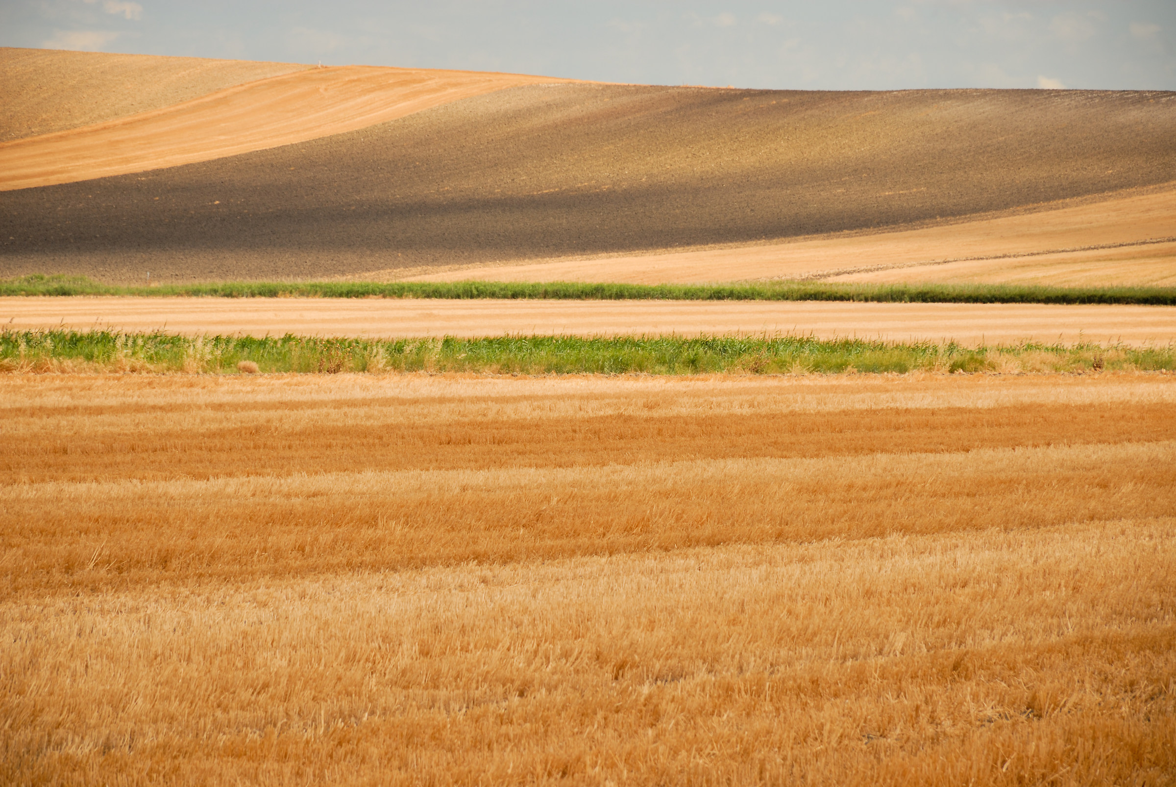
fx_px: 6867
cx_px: 588
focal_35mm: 210
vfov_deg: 6.6
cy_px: 394
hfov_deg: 9.8
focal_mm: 140
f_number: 8
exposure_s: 1/250
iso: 100
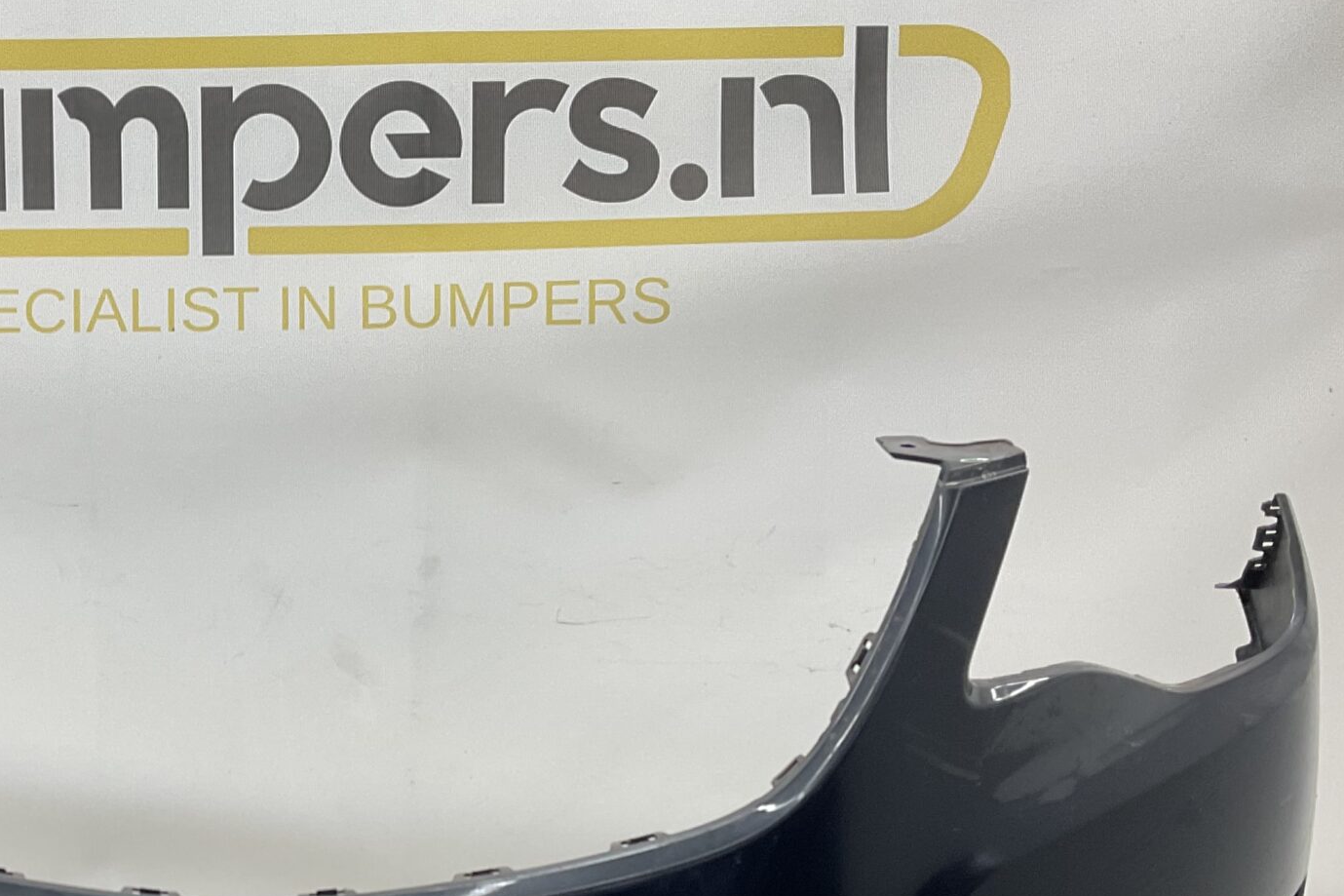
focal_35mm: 56
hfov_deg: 34.3
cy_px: 785
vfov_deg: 23.6
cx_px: 230
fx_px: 2090
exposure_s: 1/120
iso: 50
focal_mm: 3
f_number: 1.8
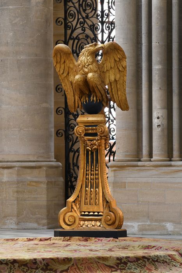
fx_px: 1364
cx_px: 91
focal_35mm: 180
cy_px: 136
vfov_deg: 11.4
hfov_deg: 7.6
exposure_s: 1.3
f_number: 8
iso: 64
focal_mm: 180
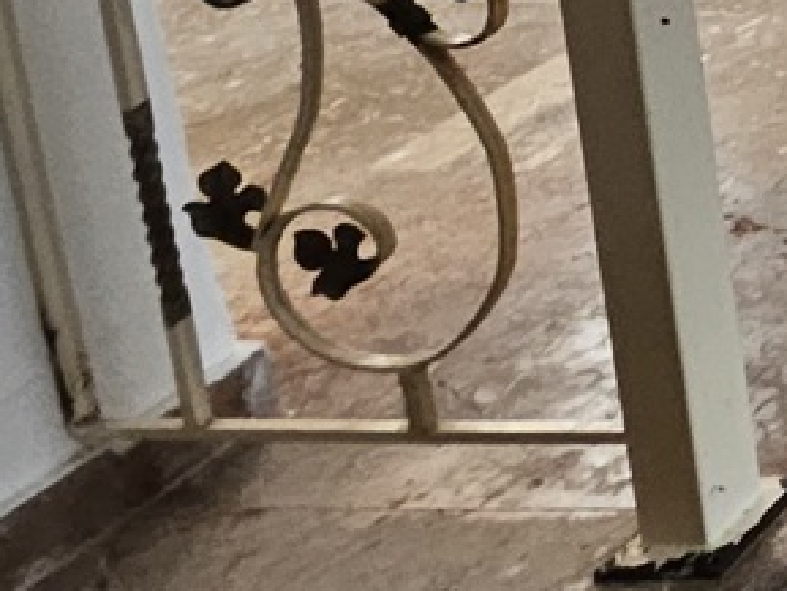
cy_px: -605
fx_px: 1638
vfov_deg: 15.9
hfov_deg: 13.8
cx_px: 2048
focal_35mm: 72
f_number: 2.2
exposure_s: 1/50
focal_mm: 1.74
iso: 100
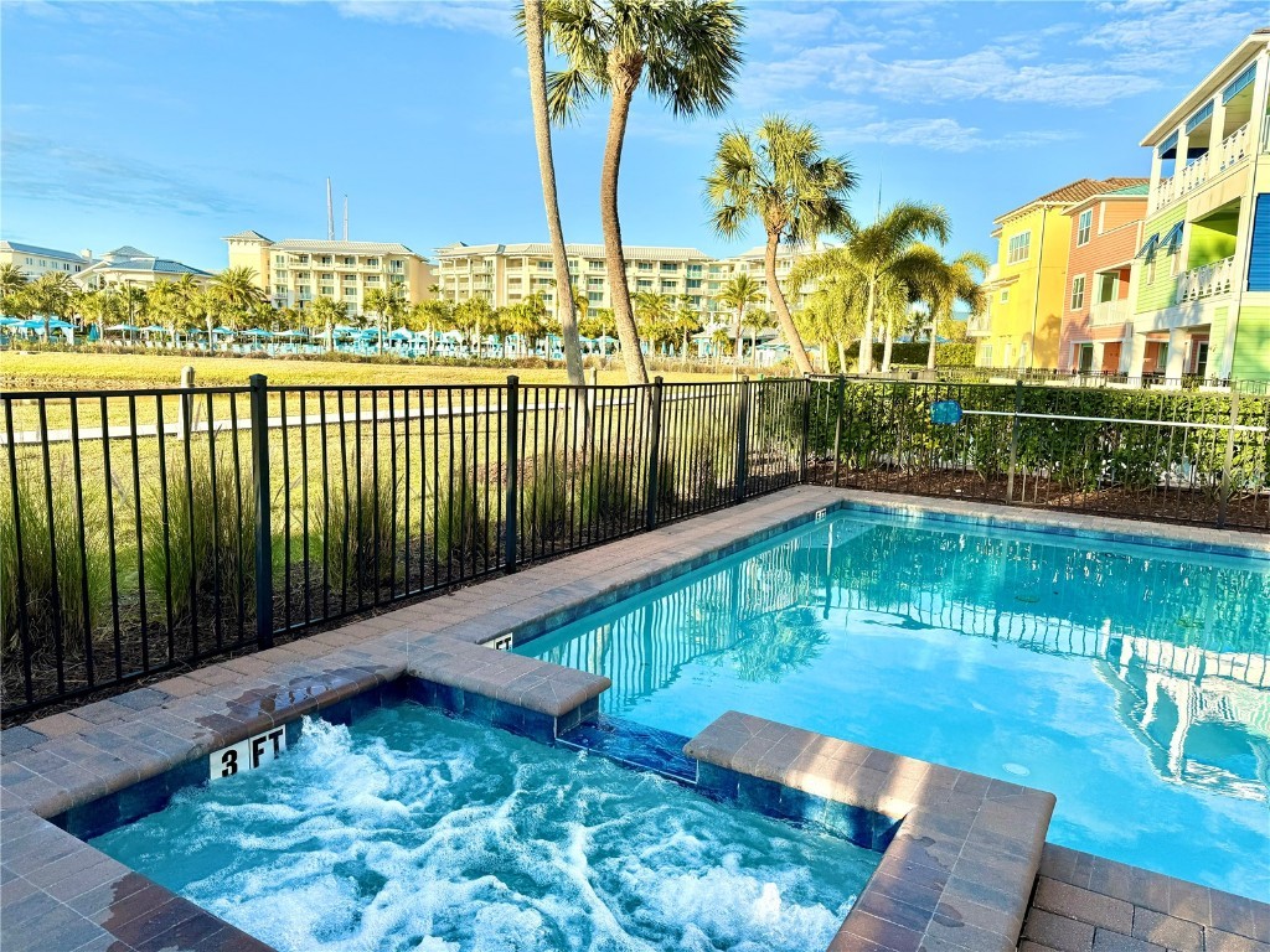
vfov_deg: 56.8
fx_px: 881
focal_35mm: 24
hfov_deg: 71.6
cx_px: 635
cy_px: 476
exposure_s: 1/2232
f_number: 1.78
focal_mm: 6.76
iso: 80
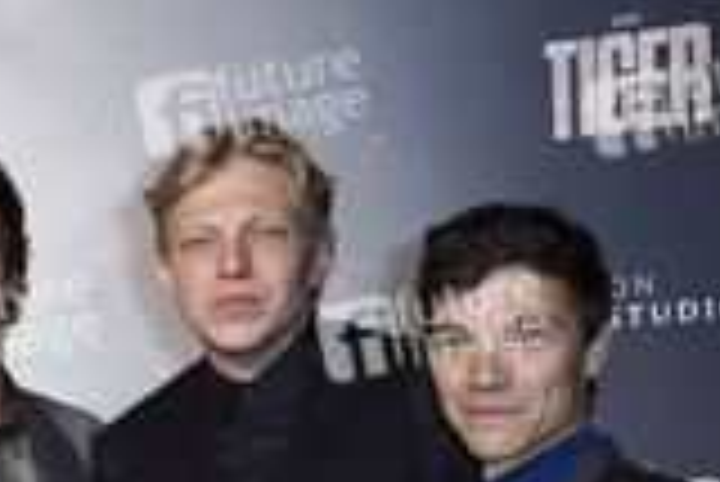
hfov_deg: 14.7
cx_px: -137
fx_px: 2702
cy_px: 667
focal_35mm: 135
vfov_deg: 9.9
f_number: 5.6
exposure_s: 1/200
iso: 640
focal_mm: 48
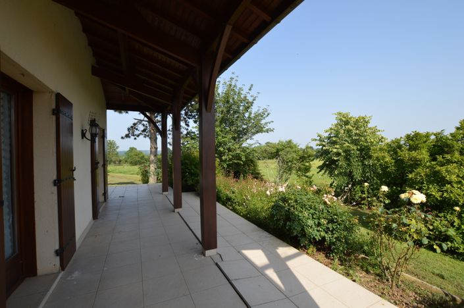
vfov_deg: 77.2
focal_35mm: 15
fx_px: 193
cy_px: 154
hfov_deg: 100.5
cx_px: 232
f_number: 6.3
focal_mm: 10
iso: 100
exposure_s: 1/160
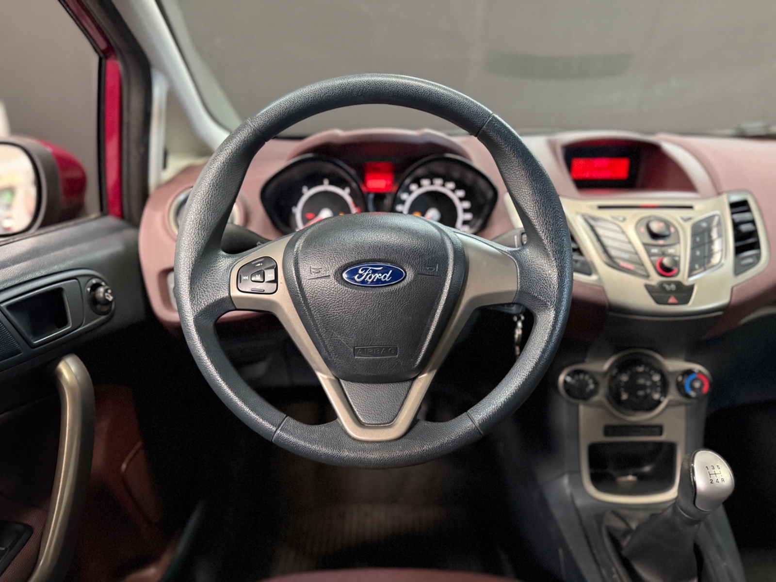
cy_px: 291
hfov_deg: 71.6
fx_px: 538
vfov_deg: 56.8
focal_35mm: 24
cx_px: 388
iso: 800
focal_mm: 6.76
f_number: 1.78
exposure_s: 1/33
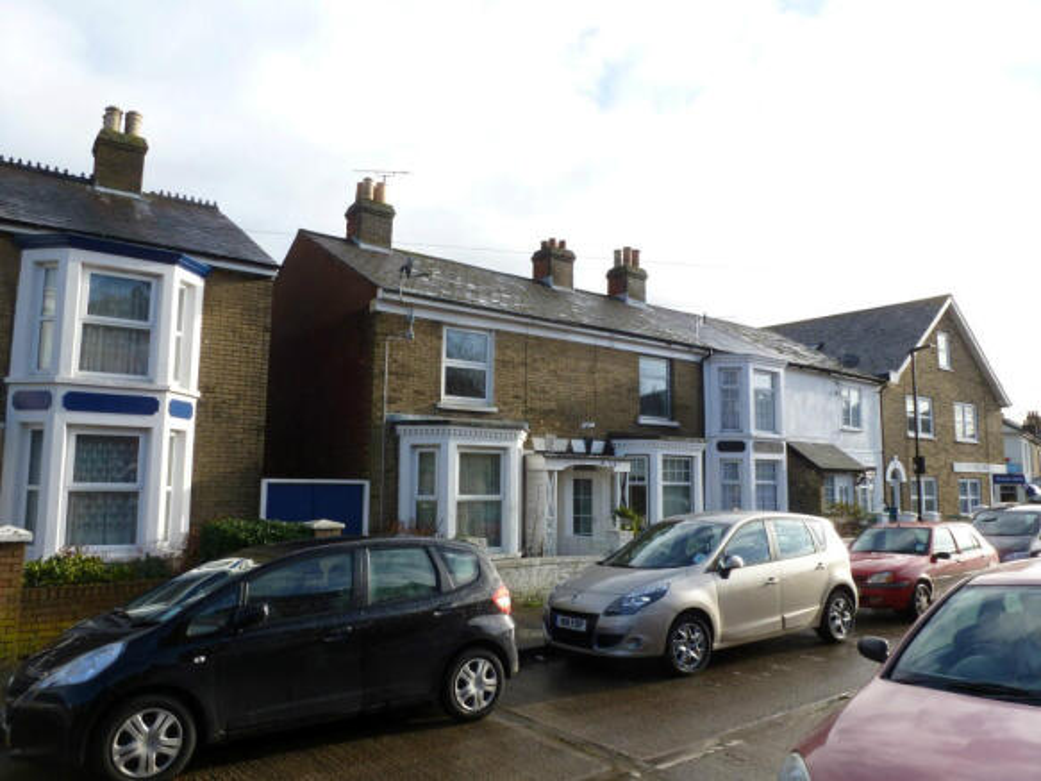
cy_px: 390
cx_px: 520
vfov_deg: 56.8
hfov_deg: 71.6
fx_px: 722
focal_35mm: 24
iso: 100
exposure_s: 1/320
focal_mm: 4.3
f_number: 4
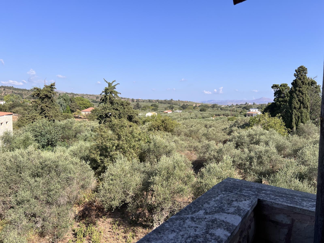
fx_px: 243
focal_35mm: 26
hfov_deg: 67.3
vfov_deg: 53.1
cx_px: 162
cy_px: 122
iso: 50
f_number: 1.5
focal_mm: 5.7
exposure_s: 1/3460
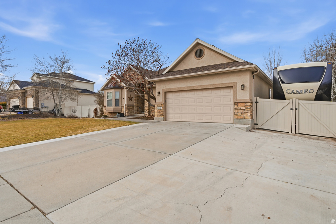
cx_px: 168
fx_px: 187
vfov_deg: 61.9
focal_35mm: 20
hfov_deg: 84.0
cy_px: 112
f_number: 9
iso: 250
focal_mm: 20
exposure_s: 1/6400
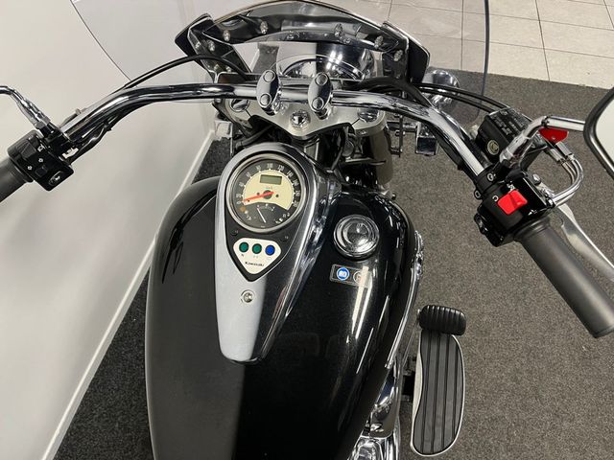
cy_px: 230
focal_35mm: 26
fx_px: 461
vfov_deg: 53.1
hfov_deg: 67.3
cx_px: 307
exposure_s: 1/50
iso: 125
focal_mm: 5.1
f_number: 1.6
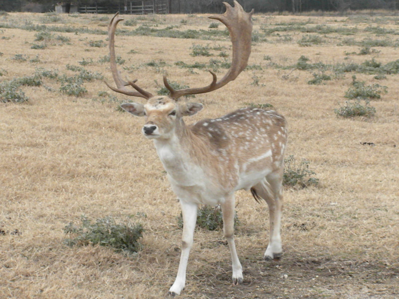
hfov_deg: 16.6
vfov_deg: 12.5
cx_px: 200
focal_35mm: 119
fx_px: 1372
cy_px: 150
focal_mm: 21
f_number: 14
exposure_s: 1/169
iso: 640
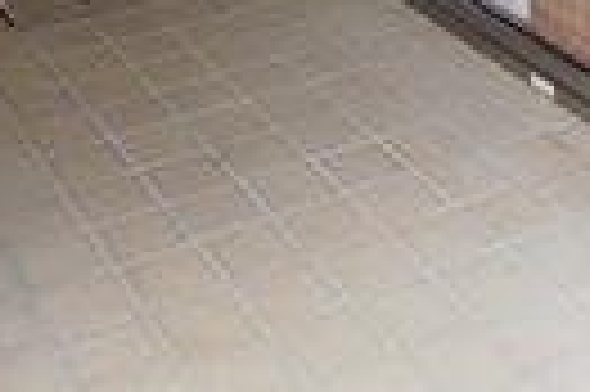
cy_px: -484
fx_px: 1440
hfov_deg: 22.8
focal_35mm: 88
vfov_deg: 12.7
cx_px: 486
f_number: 8
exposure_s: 1/400
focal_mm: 11.88
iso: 1600
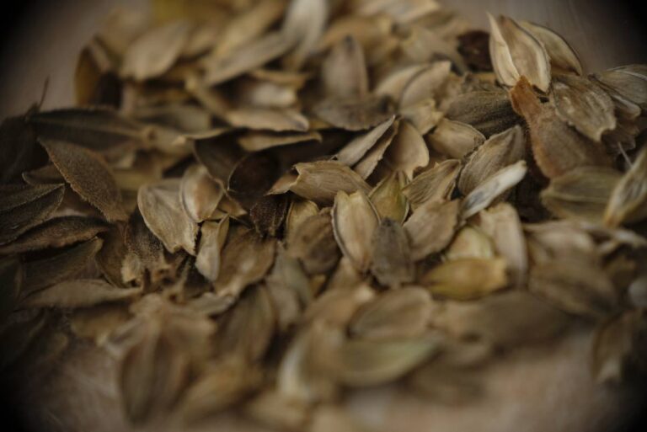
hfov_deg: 24.5
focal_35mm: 83
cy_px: 216
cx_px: 324
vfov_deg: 16.5
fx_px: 1492
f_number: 4
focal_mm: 55
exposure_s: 1/25
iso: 800
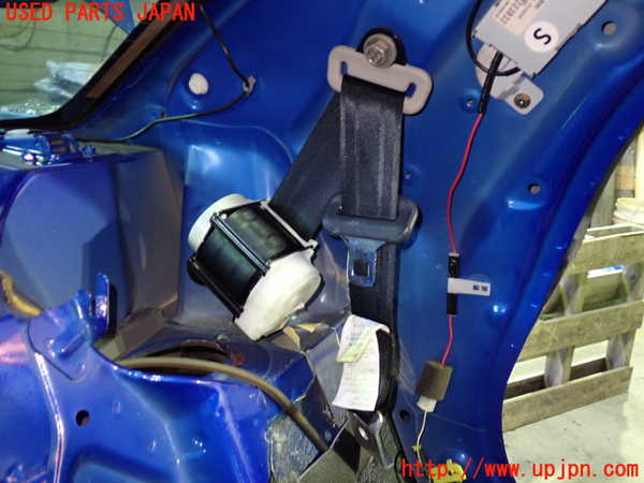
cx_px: 322
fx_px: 670
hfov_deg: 51.4
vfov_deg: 39.7
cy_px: 242
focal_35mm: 36
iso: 800
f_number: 2.5
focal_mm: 6.37
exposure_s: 1/13
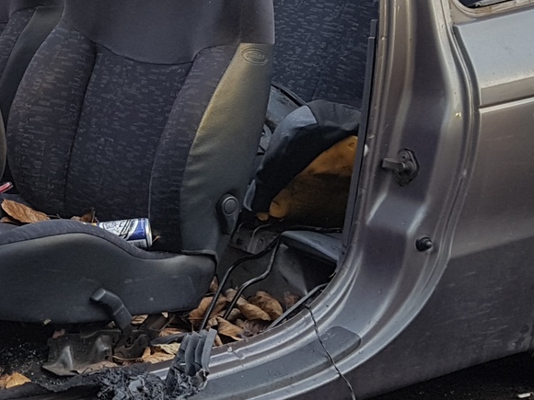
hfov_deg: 21.3
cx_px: -91
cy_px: 65
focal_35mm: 86
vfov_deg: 17.0
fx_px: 1327
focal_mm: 4.2
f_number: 1.7
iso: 50
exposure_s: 1/111
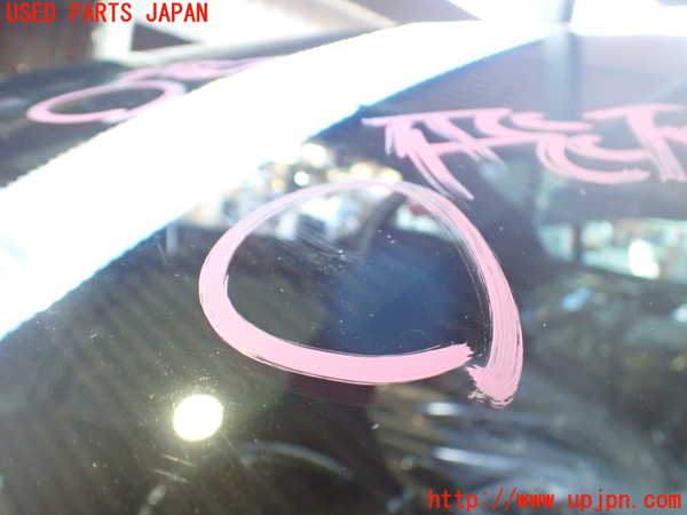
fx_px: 595
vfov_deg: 46.8
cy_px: 258
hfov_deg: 60.0
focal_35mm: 30
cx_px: 344
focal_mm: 5.4
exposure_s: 1/80
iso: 800
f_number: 2.3
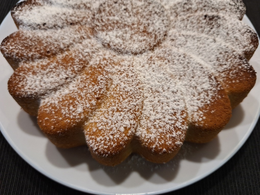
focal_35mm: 23
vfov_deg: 58.9
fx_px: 173
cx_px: 130
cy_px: 98
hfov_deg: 73.9
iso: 200
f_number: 1.8
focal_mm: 5.54
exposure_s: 1/50
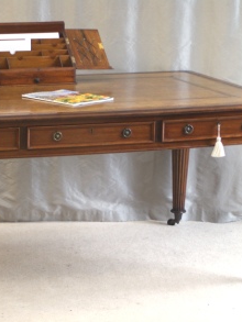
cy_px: 163
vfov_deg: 17.9
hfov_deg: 13.4
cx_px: 56
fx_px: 1025
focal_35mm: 110
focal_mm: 50
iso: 400
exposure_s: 1/40
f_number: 4.5
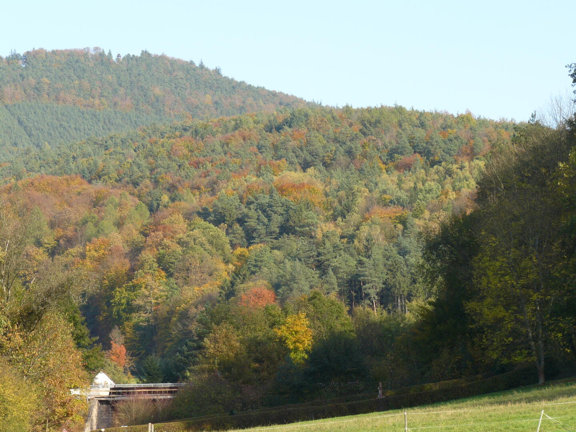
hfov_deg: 13.7
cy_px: 216
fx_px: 2396
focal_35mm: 144
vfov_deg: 10.3
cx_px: 288
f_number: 7.1
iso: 100
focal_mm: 24.1
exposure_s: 1/100
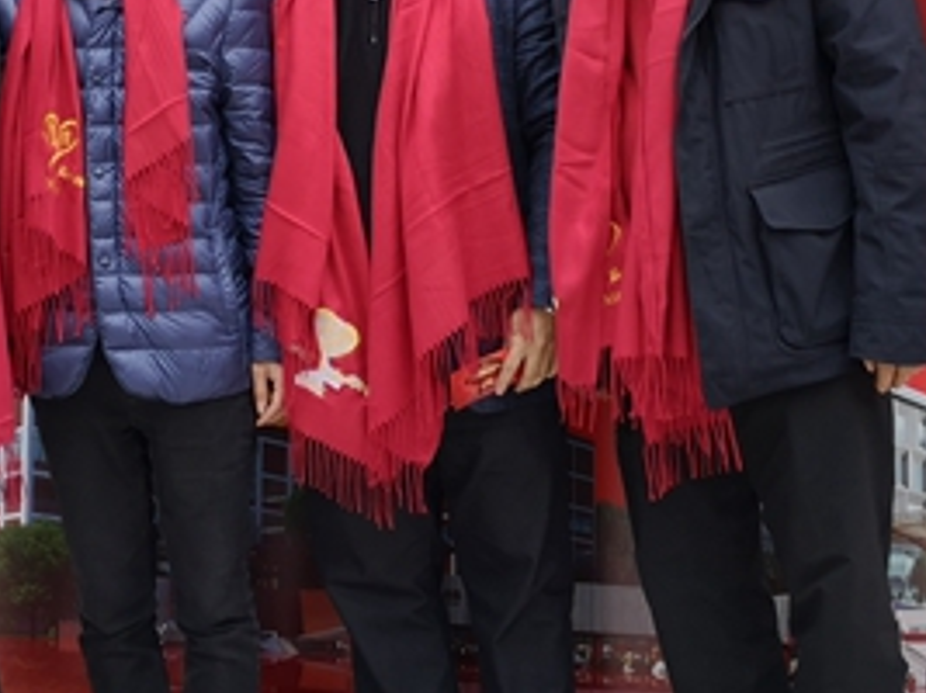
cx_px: 409
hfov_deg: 24.1
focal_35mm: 81
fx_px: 2166
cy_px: 21
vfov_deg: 17.8
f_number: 1.8
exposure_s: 1/278
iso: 50
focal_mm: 3.95
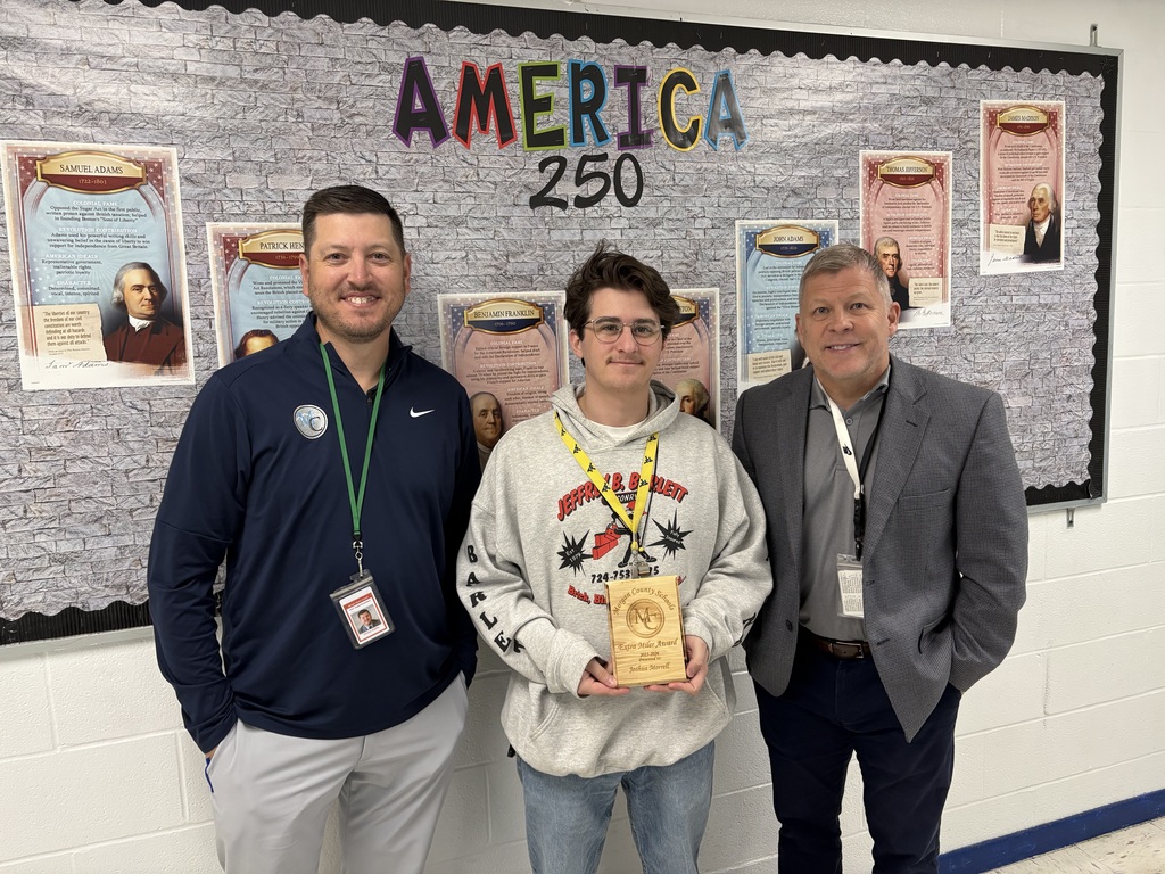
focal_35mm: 26
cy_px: 437
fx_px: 875
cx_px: 582
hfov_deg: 67.3
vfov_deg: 53.1
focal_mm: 5.96
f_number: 1.6
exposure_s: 1/60
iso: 160
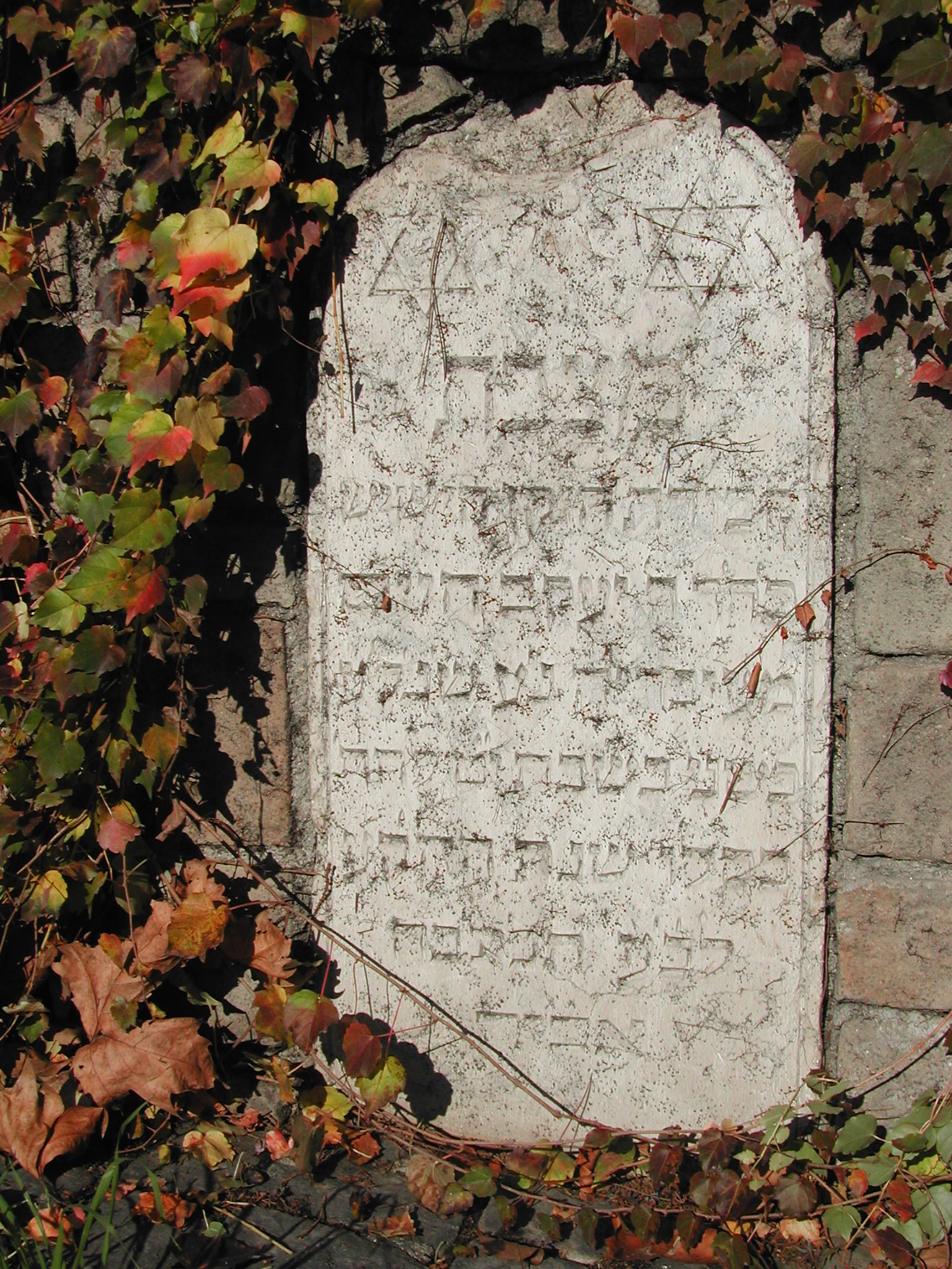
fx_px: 1723
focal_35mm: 47
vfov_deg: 40.4
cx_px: 476
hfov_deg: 30.9
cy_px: 634
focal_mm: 10.1
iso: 100
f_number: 8.4
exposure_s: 1/321
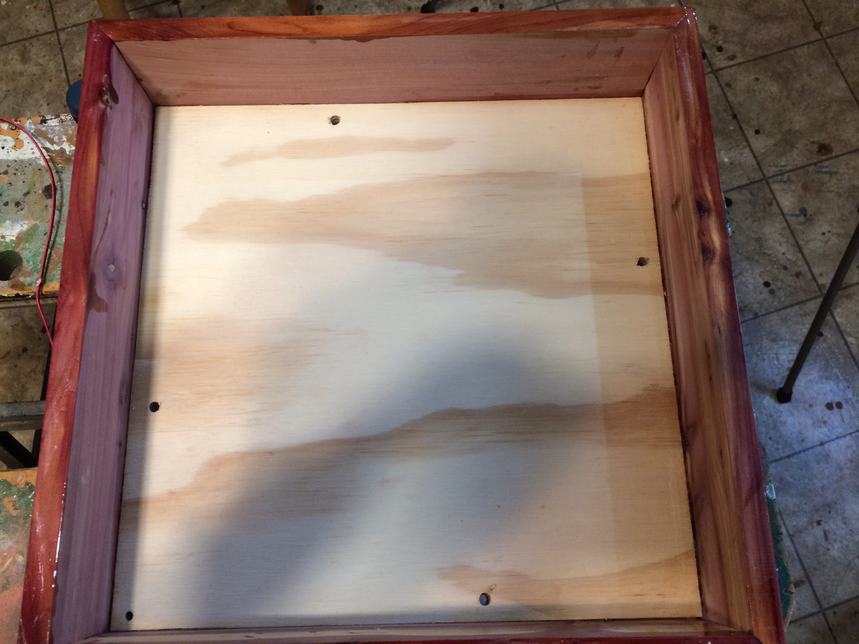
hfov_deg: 61.7
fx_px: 720
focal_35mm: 29
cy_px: 322
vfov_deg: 48.2
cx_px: 430
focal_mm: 4.15
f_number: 2.2
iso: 100
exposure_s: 1/30
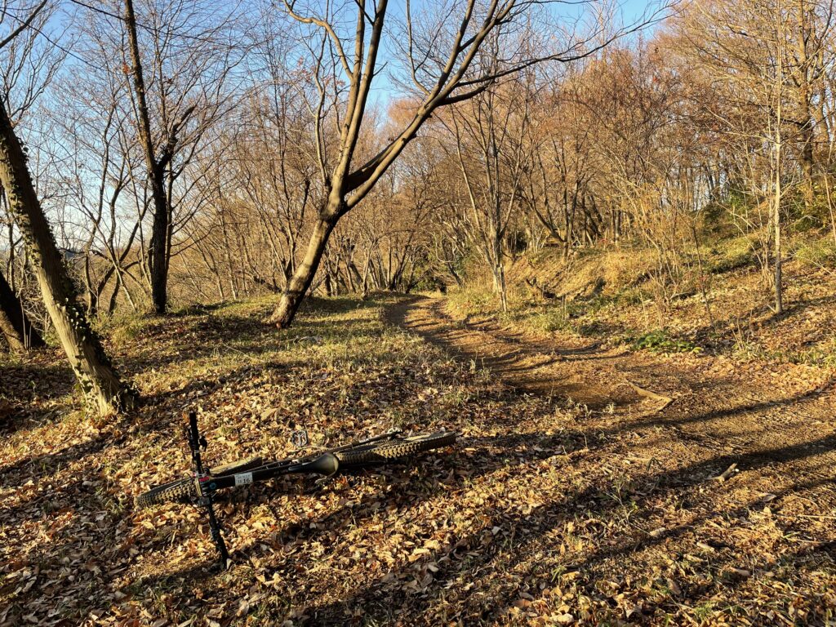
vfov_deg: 53.1
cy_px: 314
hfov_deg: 67.3
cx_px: 418
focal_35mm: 26
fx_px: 628
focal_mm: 4.2
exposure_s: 1/335
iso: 32
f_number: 1.6
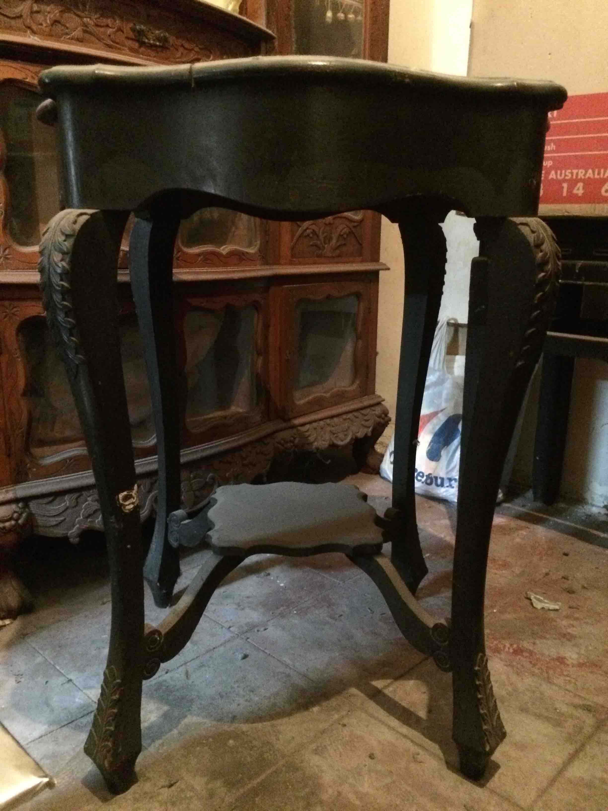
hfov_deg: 48.2
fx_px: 679
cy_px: 406
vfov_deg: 61.7
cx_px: 304
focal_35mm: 29
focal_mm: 4.15
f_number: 2.2
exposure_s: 1/17
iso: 1600
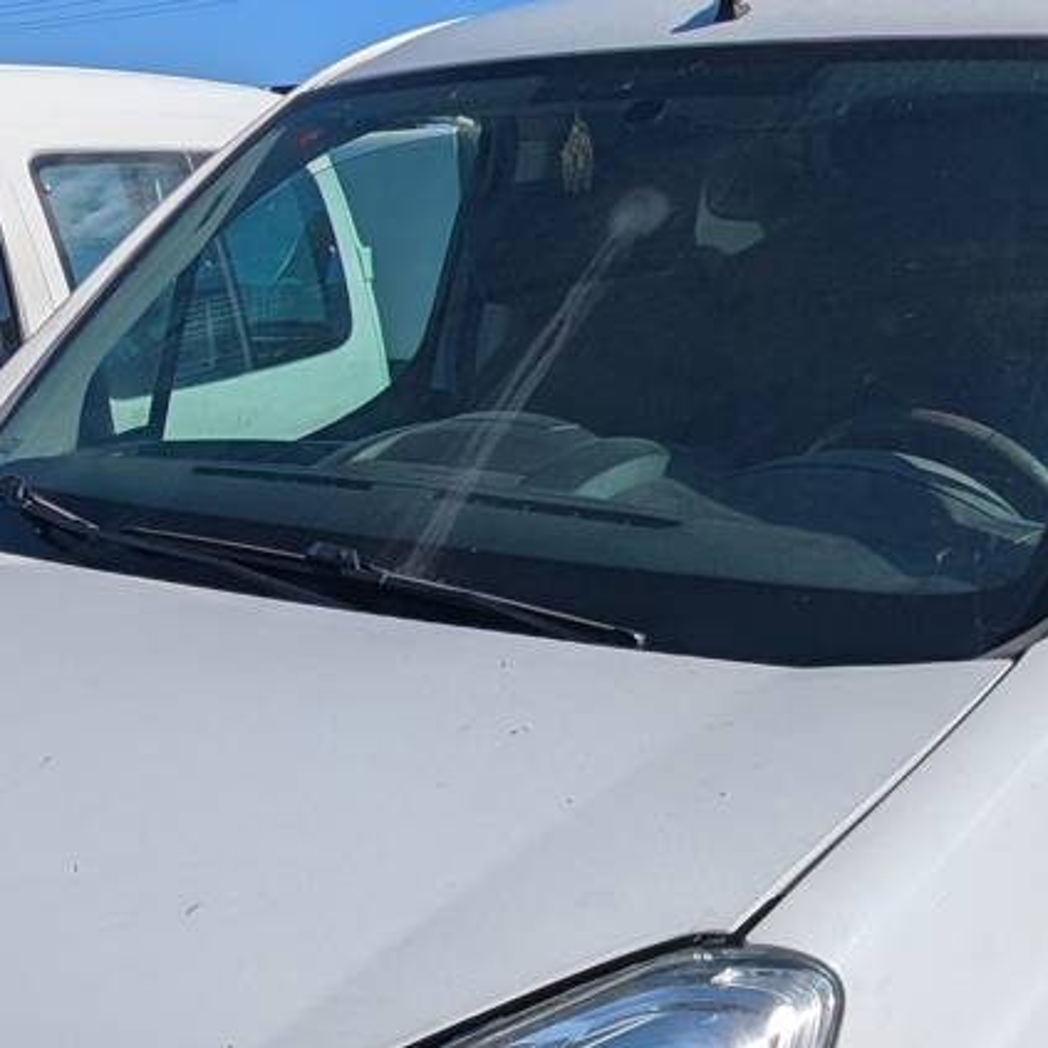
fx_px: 1644
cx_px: 488
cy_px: 1060
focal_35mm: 48
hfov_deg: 35.3
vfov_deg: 32.4
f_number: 2.2
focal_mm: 2.35
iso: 48
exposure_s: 1/4219
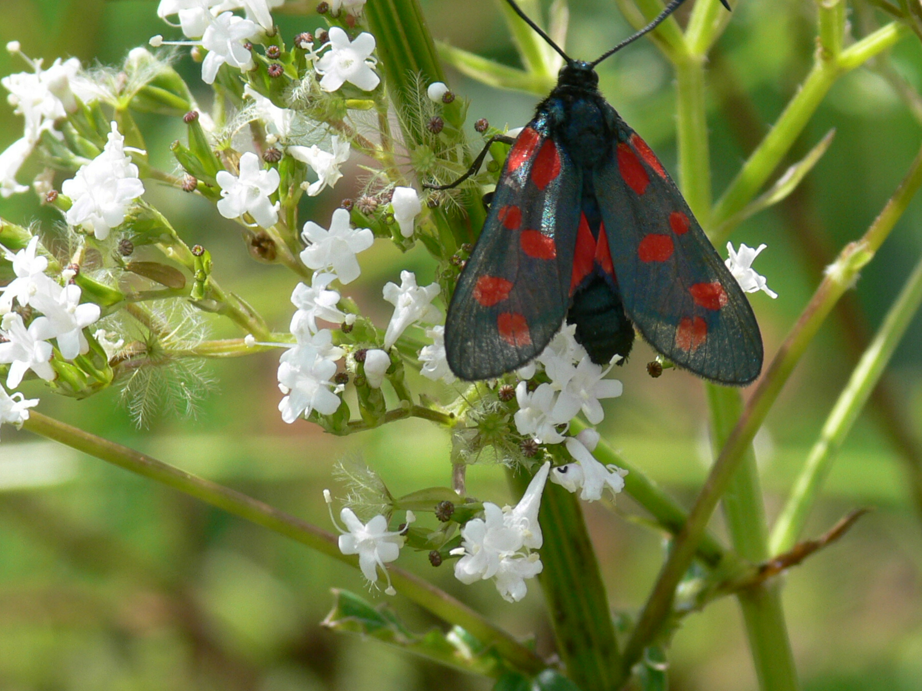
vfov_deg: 6.5
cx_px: 505
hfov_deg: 8.6
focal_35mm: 229
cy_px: 264
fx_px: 6099
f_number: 5.6
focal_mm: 37.7
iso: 80
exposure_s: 1/160
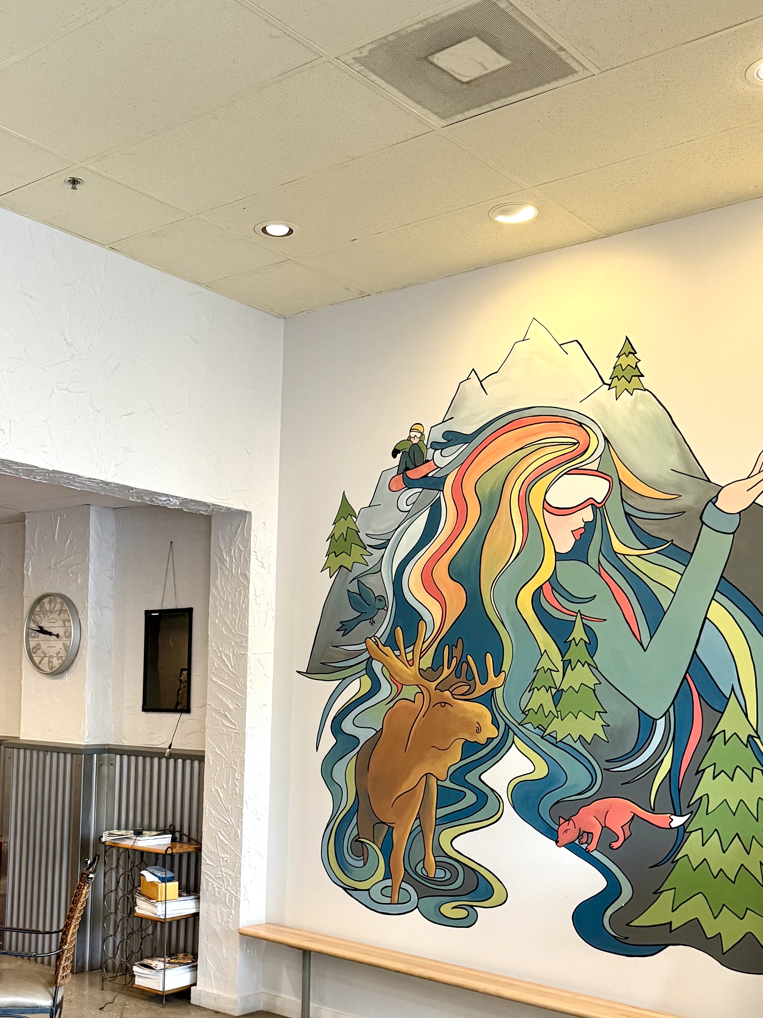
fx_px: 1176
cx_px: 290
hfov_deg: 35.8
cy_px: 707
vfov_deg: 45.8
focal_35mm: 40
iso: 320
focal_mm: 6.76
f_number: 1.78
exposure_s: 1/60
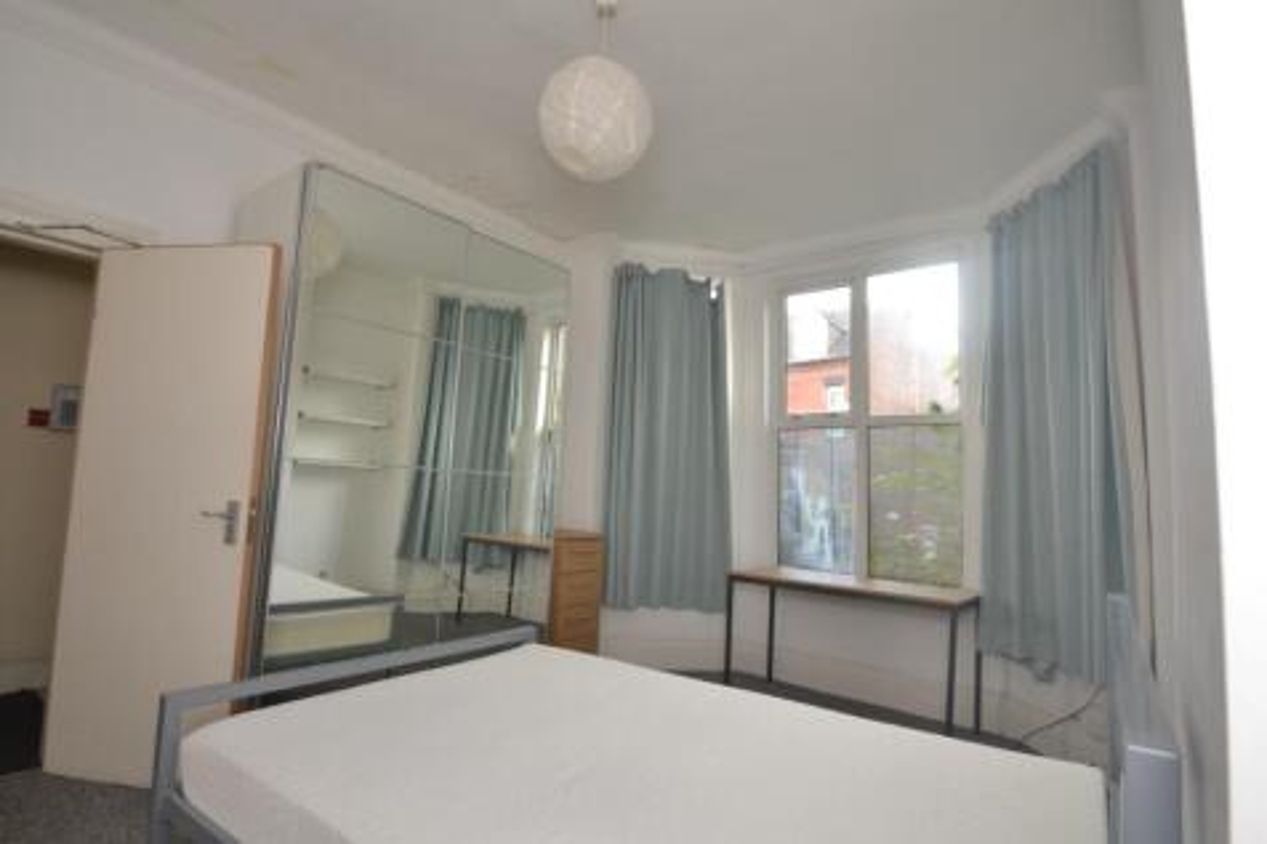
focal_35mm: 18
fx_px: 633
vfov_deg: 67.3
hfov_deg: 90.0
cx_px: 634
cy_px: 422
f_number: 5
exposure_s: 1/100
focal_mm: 12
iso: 400
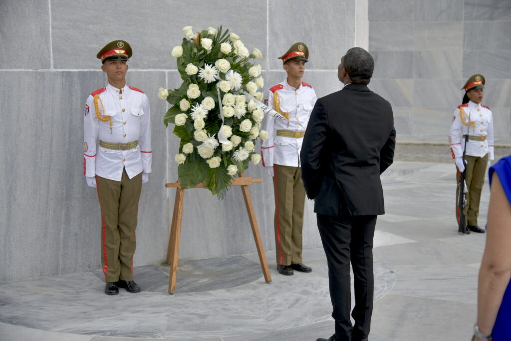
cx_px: 256
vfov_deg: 24.6
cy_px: 170
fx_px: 781
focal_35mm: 55
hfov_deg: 36.2
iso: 180
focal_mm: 55
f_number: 4
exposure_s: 1/250
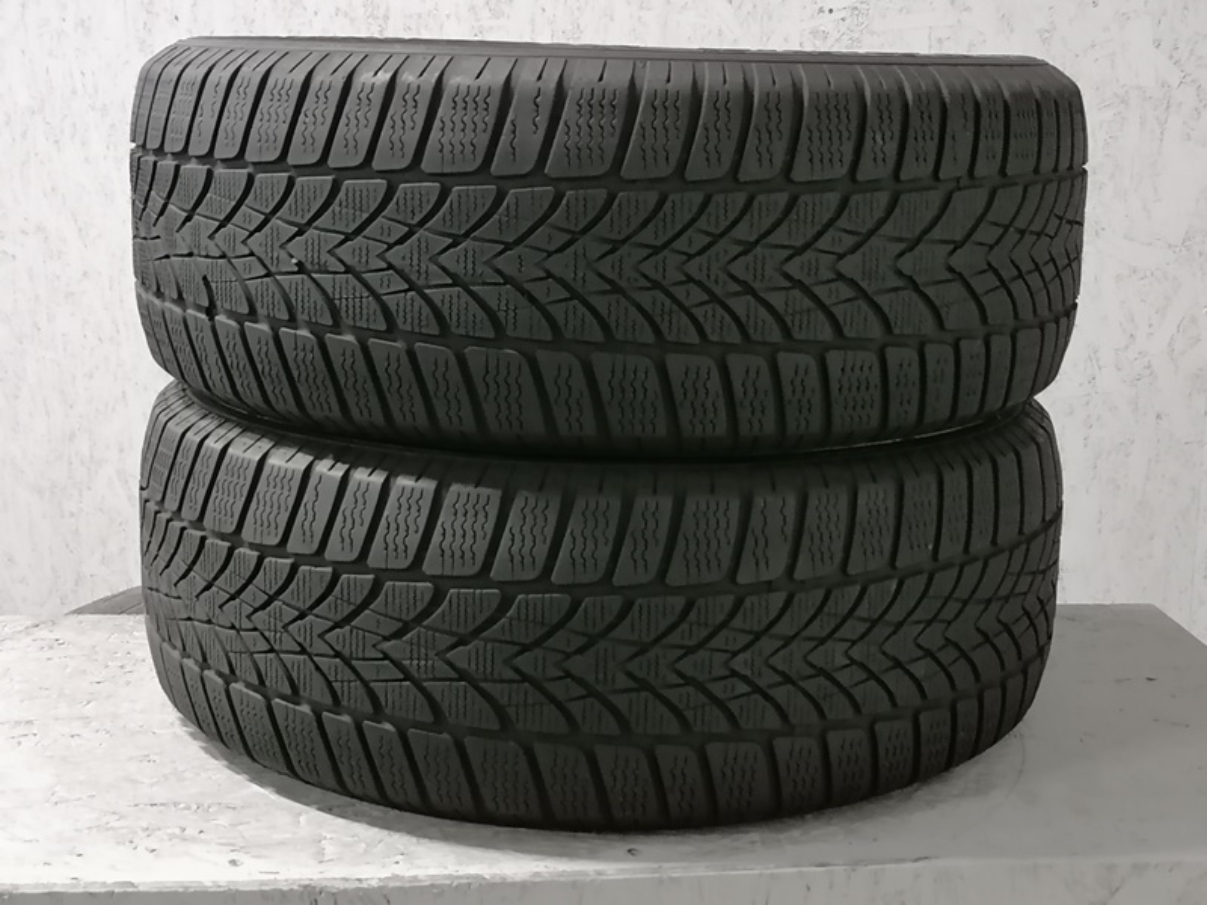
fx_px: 1848
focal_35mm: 53
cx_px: 604
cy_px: 452
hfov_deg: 36.2
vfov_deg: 27.5
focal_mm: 5.4
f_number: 1.8
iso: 1000
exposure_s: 1/25
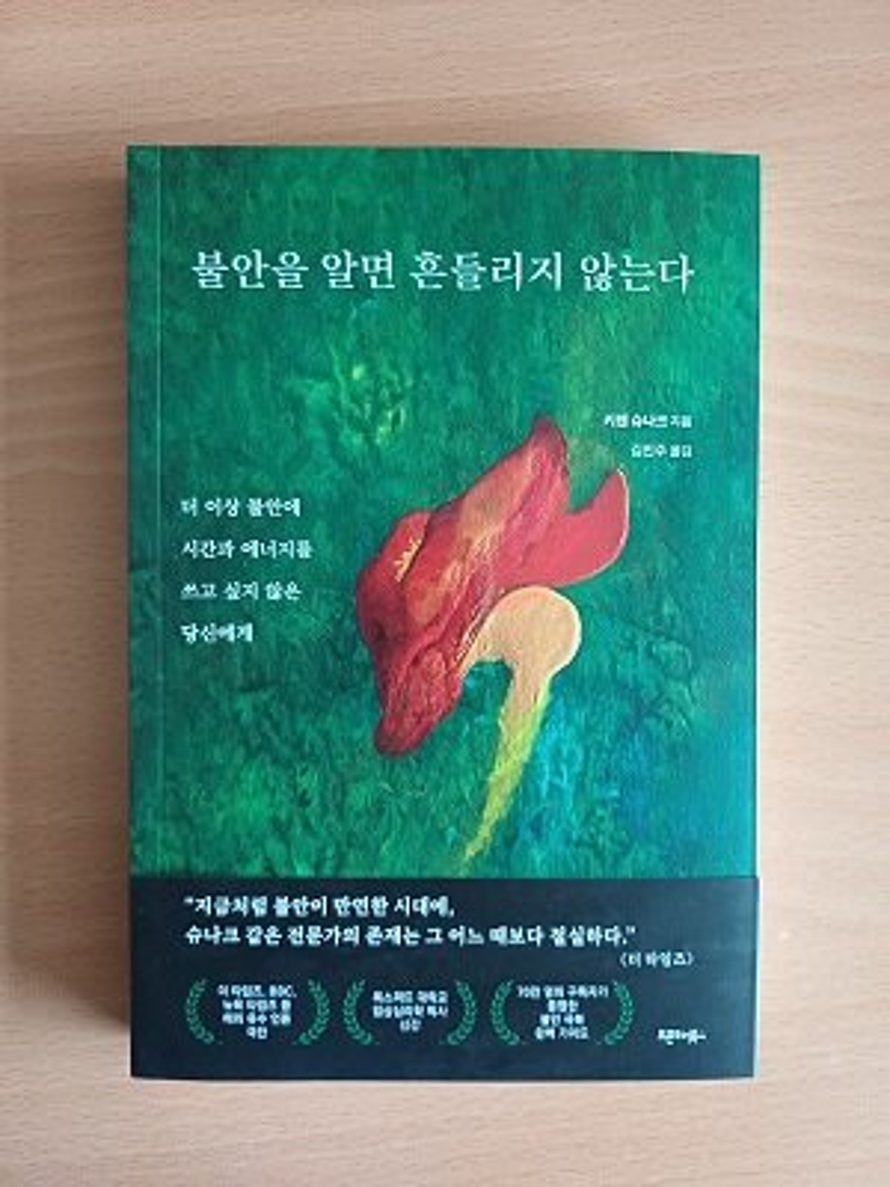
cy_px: 594
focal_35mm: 25
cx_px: 445
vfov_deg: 69.4
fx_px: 857
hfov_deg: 54.9
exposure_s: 1/25
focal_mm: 4.65
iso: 500
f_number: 1.8
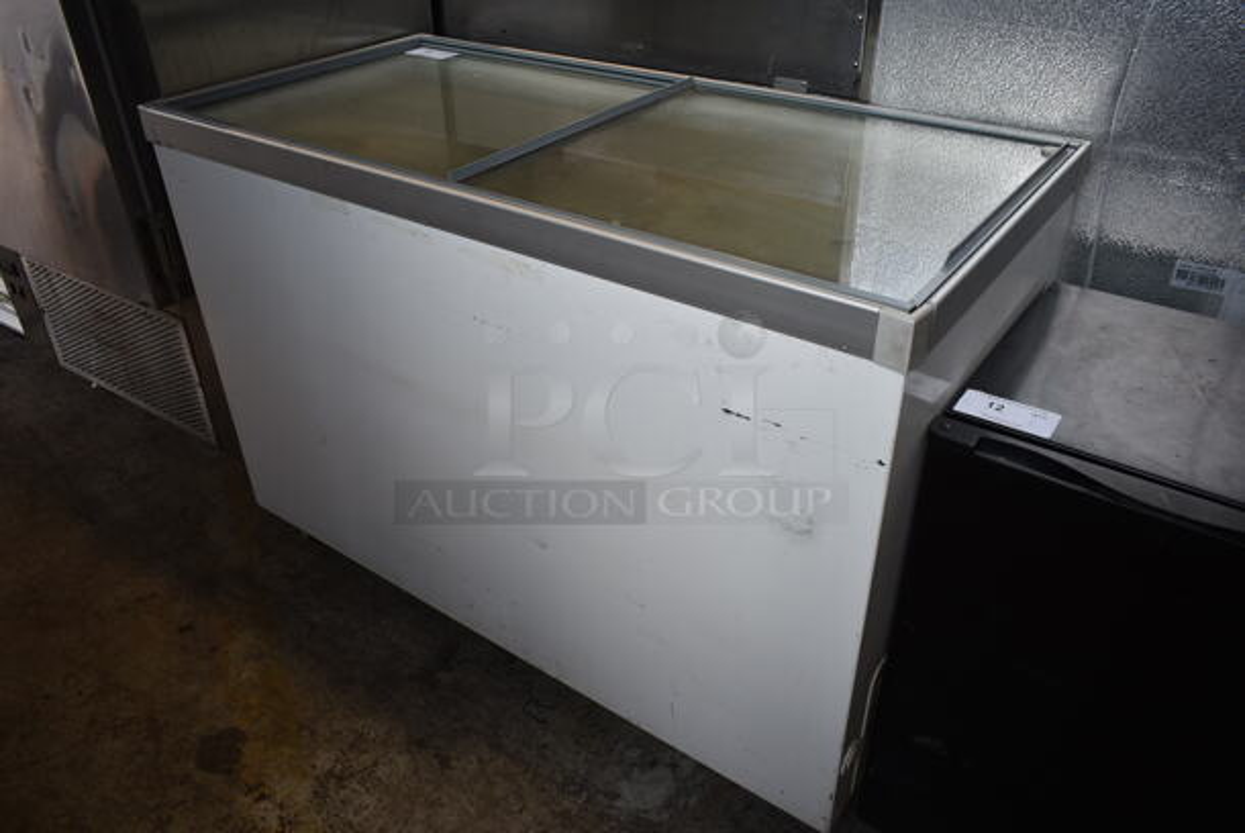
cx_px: 622
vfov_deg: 48.0
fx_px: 935
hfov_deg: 67.3
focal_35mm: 27
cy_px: 416
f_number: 4
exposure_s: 1/60
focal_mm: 18
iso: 100
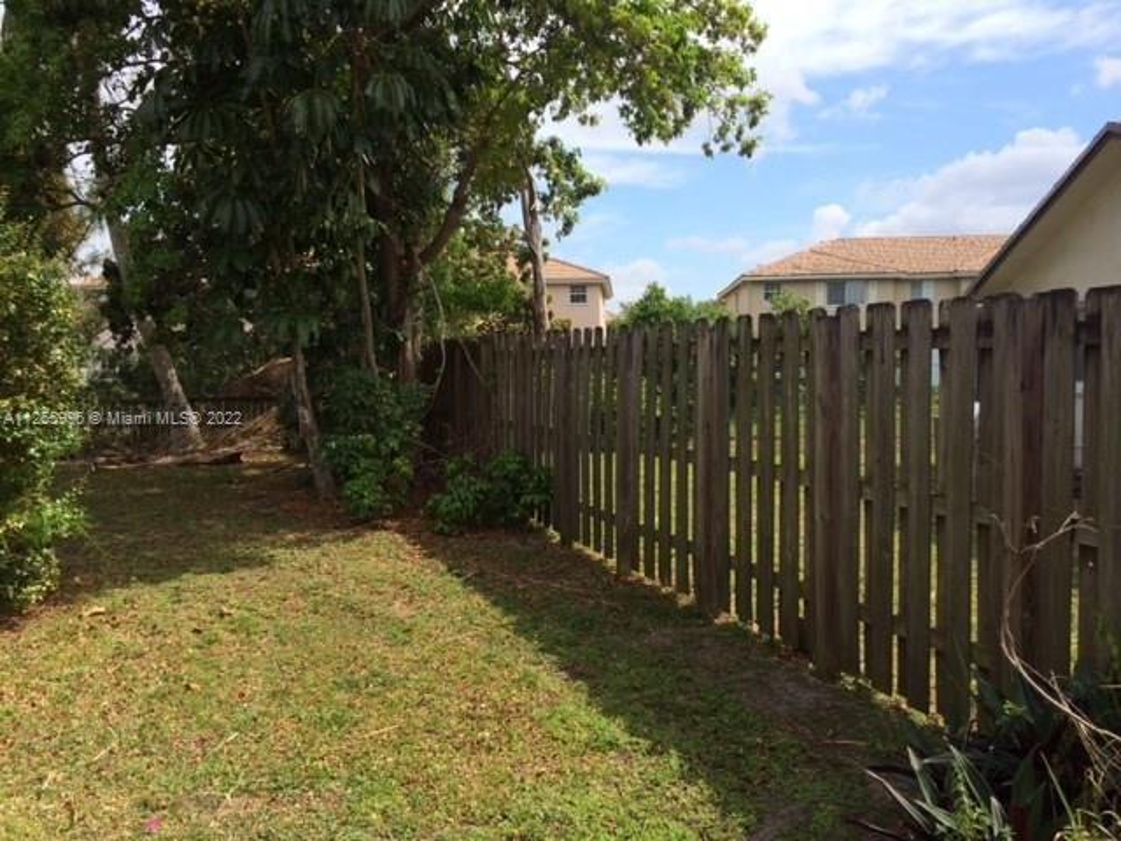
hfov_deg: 61.7
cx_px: 560
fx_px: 939
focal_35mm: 29
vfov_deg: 48.2
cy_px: 420
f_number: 2.2
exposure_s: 1/1466
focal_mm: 4.15
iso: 32
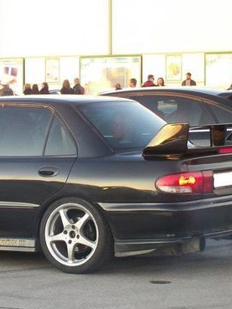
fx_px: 1349
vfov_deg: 13.1
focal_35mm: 151
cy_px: 189
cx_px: 23
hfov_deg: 9.8
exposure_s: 1/30
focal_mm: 14.3
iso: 80
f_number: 4.3
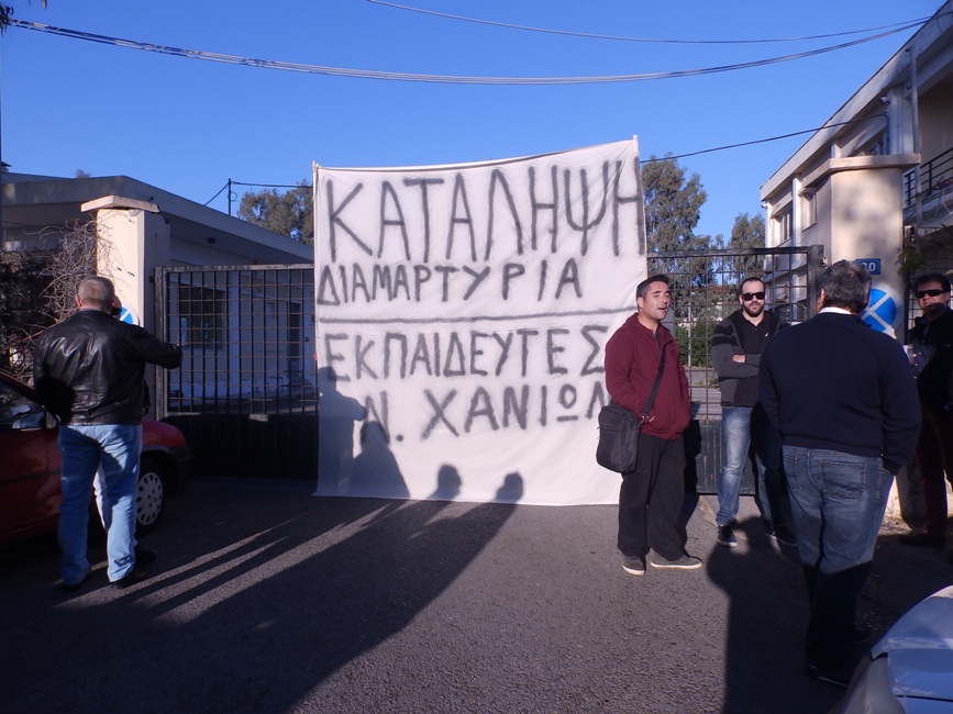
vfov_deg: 61.1
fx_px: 606
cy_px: 357
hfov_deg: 76.4
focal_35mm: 22
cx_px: 476
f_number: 4.5
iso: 80
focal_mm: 4
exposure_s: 1/500
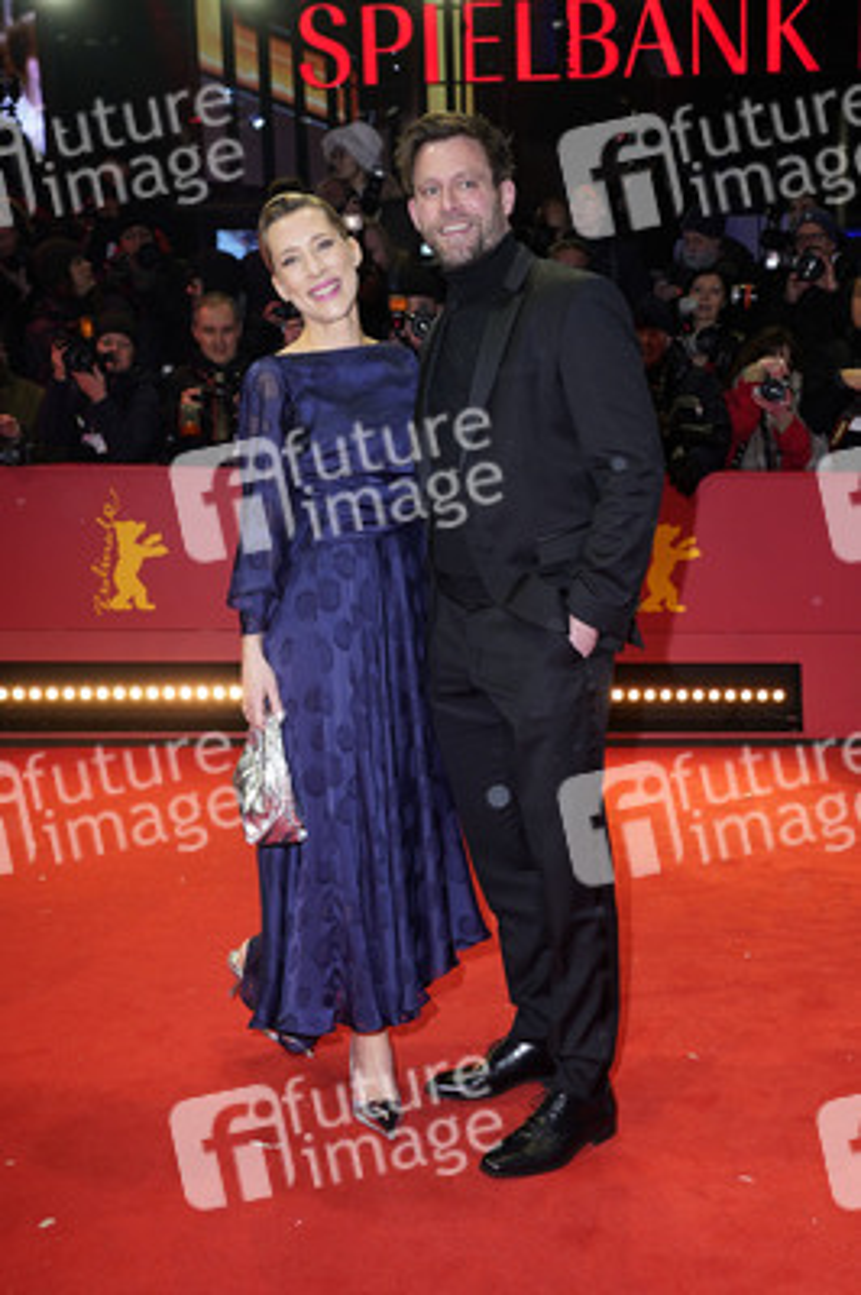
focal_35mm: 41
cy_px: 648
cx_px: 430
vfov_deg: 47.4
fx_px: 1473
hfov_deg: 32.6
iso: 800
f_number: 5.6
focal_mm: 41
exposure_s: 1/160
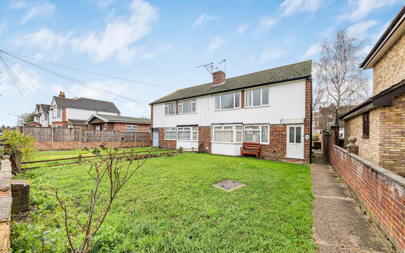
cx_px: 204
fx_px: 143
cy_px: 142
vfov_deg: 82.4
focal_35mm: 13
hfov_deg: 109.4
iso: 320
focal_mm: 12
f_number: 9
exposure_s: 1/100
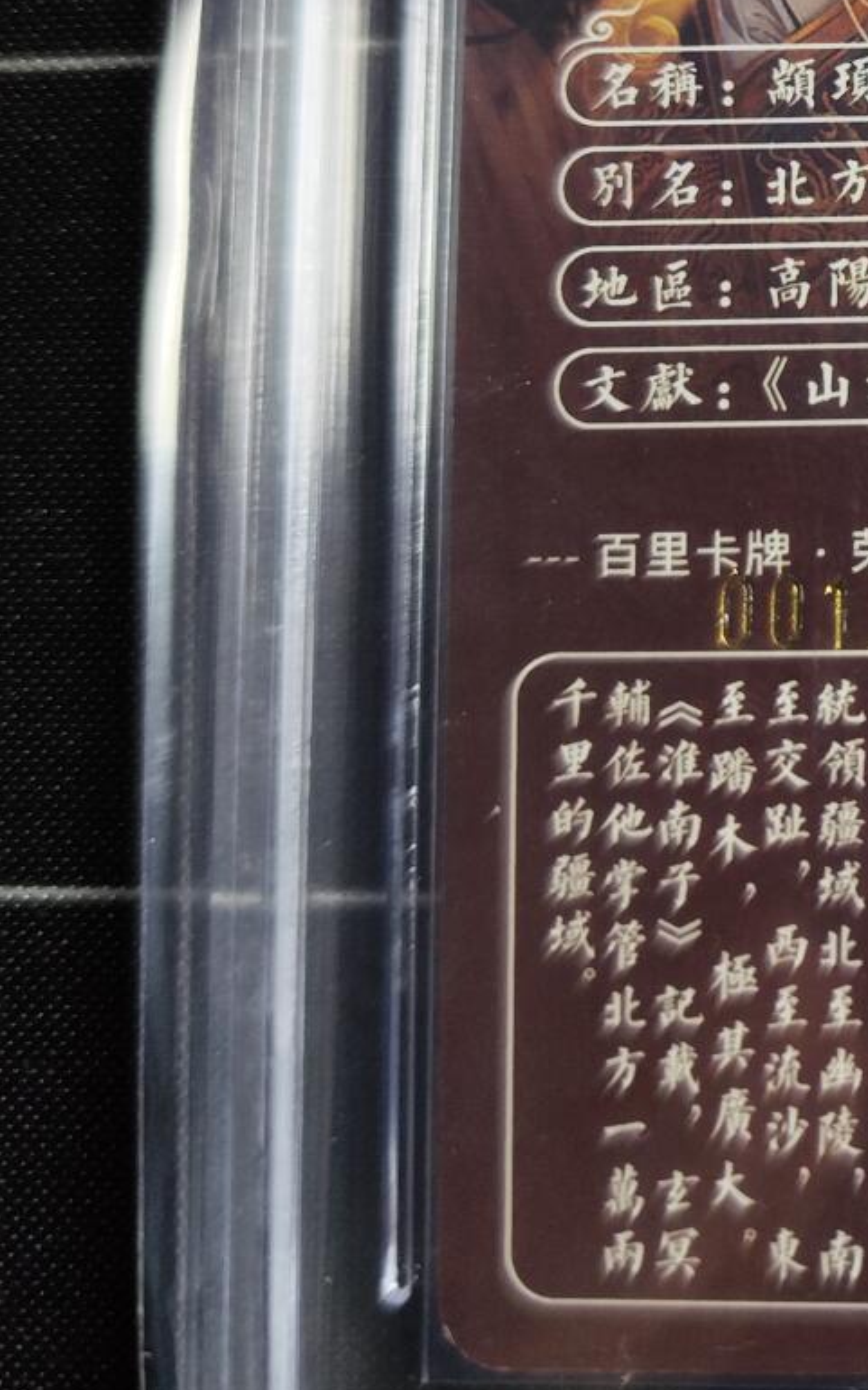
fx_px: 2158
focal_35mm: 57
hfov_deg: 20.3
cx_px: 1204
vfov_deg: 34.1
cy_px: 195
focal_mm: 6.14
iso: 125
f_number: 1.65
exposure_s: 1/100
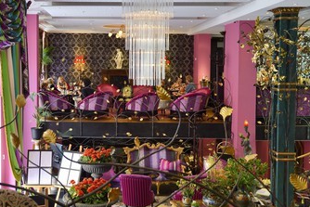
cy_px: 95
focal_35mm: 44
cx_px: 120
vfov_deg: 30.5
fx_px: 379
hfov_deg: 44.2
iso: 800
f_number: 4
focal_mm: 35
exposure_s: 1/20
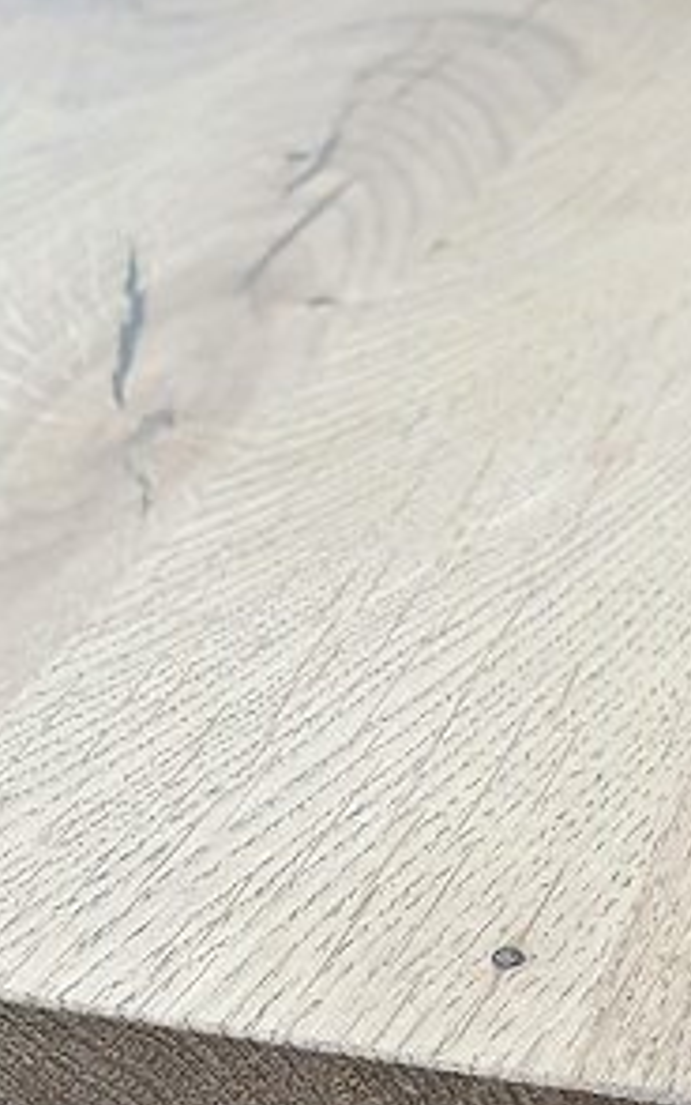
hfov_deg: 17.4
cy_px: 1282
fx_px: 2258
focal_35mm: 75
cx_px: 278
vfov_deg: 25.1
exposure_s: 1/50
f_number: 2.4
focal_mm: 4.32
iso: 640
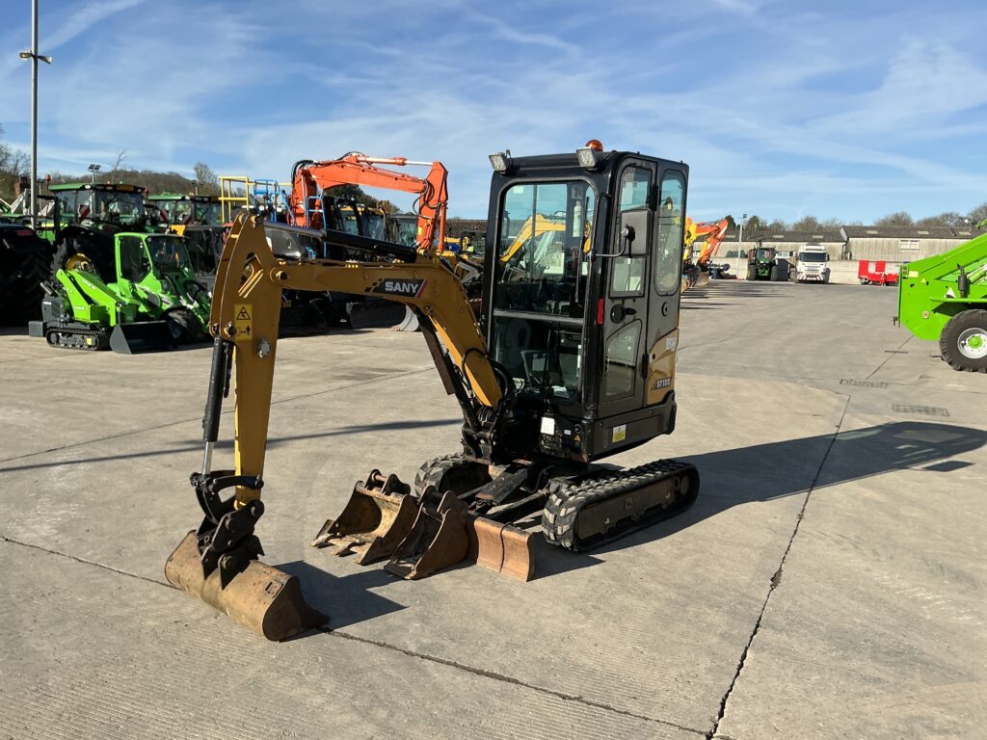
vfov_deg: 49.7
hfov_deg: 63.4
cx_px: 494
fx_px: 798
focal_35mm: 28
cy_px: 370
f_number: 1.8
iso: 25
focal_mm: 3
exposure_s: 1/1786
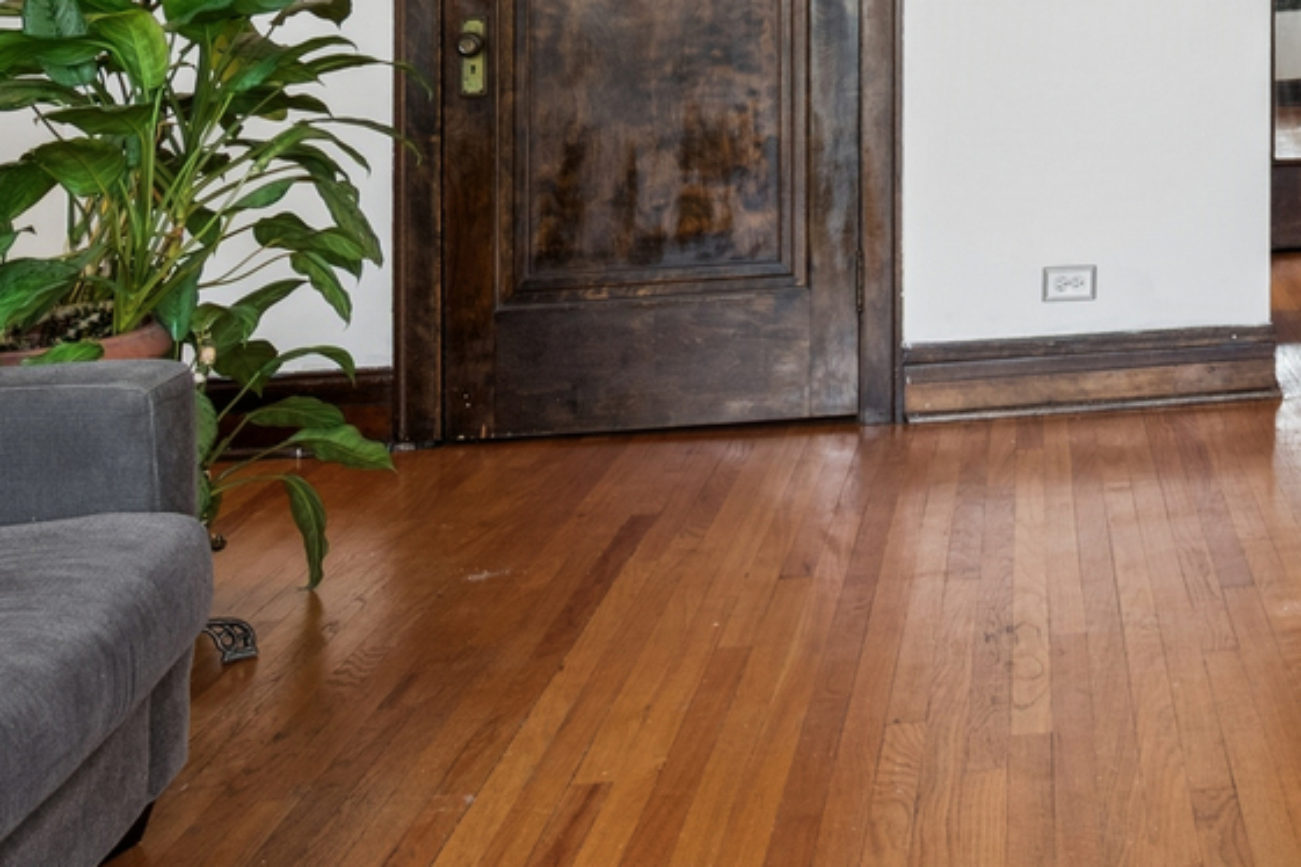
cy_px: 14
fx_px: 1879
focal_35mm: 52
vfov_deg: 24.9
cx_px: 1317
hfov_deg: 34.5
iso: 250
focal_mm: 12
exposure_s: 1/13
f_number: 8
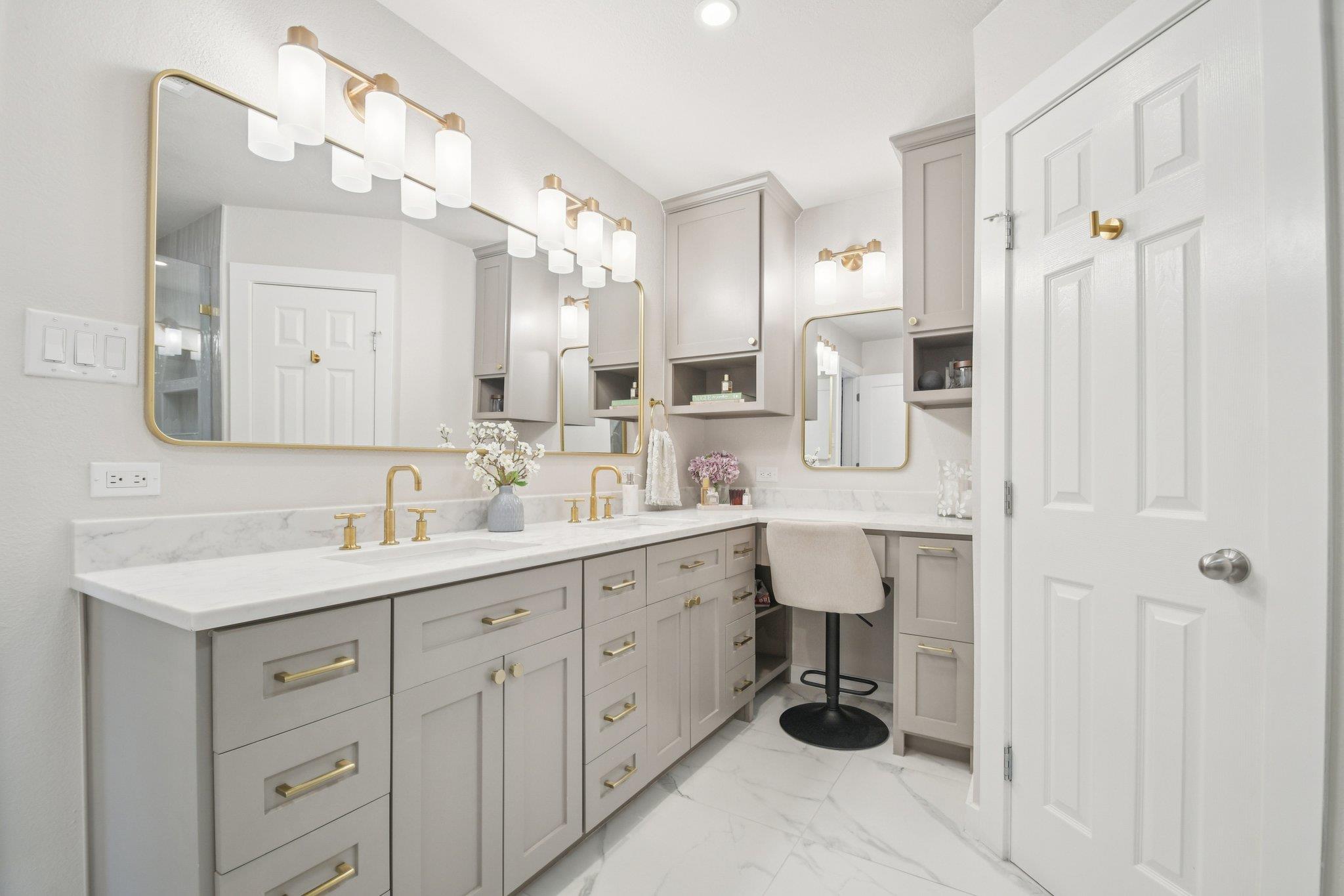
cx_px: 672
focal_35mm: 15
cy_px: 448
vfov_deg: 77.3
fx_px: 560
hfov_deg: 100.4
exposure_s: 1/13
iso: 400
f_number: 8
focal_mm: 10
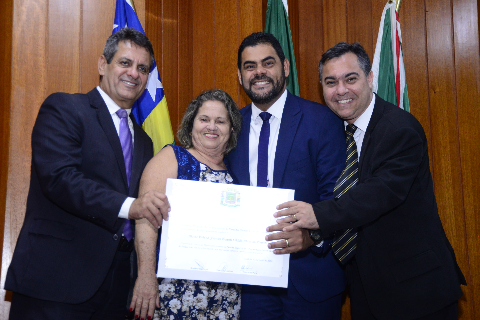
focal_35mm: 55
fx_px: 734
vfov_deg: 24.6
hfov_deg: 36.2
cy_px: 160
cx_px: 240
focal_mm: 55
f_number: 5
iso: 2500
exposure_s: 1/125
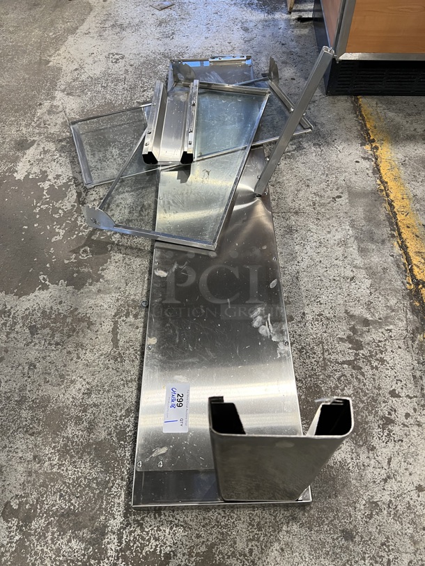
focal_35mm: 26
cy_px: 283
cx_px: 212
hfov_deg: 53.1
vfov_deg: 67.3
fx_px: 426
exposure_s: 1/60
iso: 80
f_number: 1.5
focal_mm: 5.7
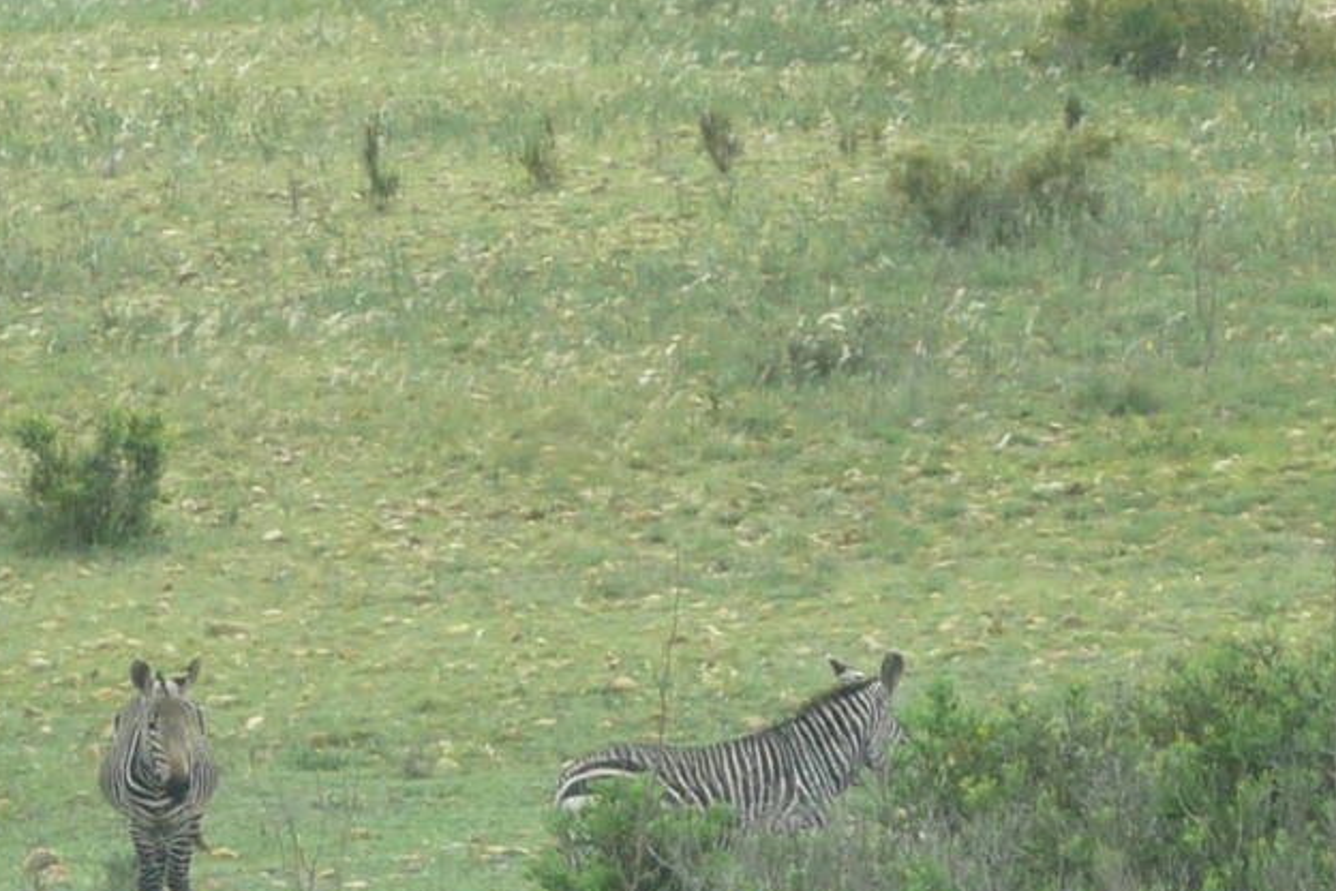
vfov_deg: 2.7
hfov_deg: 4.1
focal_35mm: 509
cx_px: 659
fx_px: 18888
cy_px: 392
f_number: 4.7
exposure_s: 1/200
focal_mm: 20.9
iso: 100
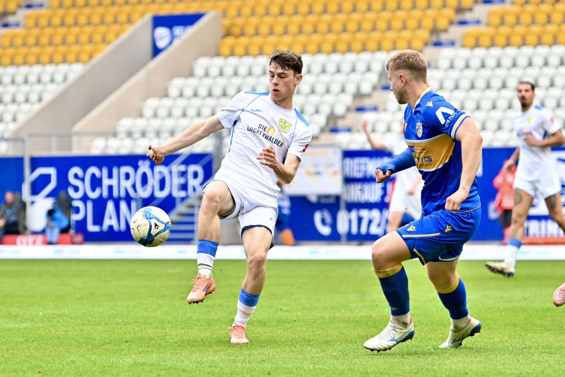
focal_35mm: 250
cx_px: 282
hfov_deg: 8.2
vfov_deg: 5.5
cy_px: 188
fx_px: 3923
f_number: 5.6
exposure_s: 1/1600
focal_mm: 250
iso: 2000
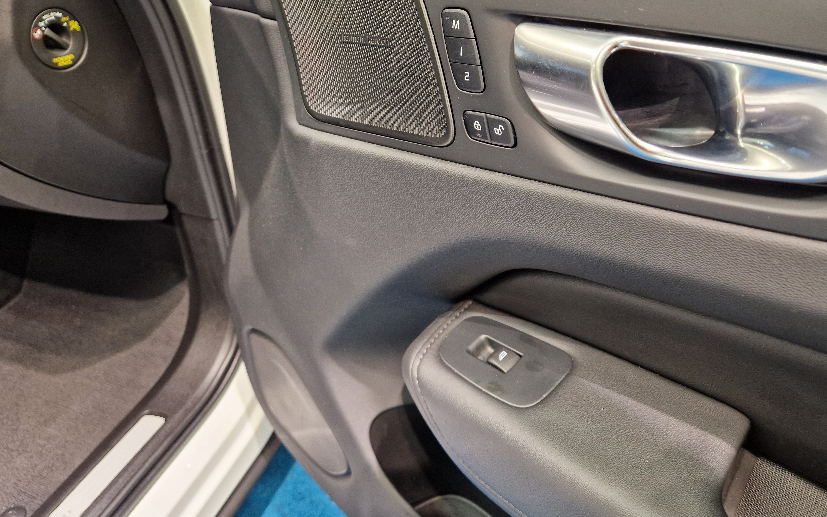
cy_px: 228
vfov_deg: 49.2
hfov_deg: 72.5
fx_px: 563
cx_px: 418
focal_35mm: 25
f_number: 1.8
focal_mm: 5.4
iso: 320
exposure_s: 1/100
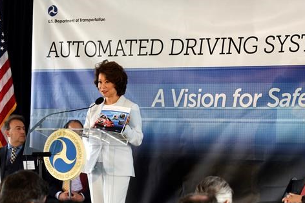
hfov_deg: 15.2
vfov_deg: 10.2
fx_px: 1144
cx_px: 202
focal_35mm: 135
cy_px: 129
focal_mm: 98
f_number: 4.5
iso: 800
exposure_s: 1/320
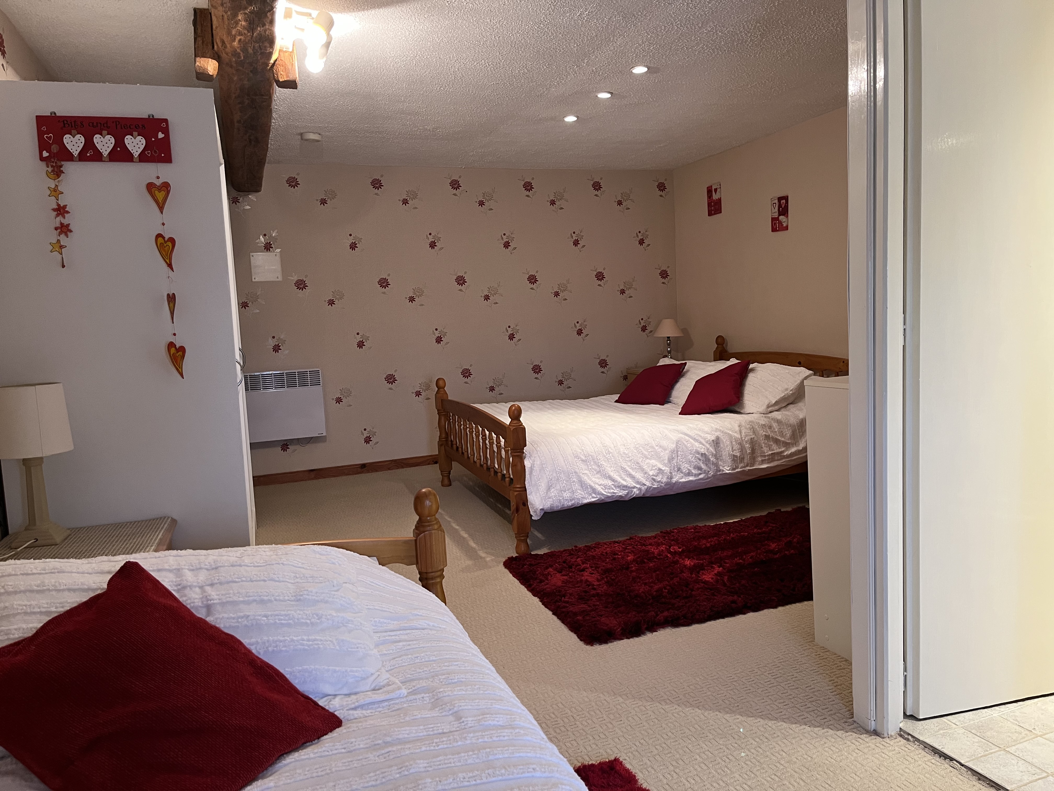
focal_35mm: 26
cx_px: 527
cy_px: 396
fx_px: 792
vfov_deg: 53.1
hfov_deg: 67.3
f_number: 1.6
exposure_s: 1/50
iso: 200
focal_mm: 5.1
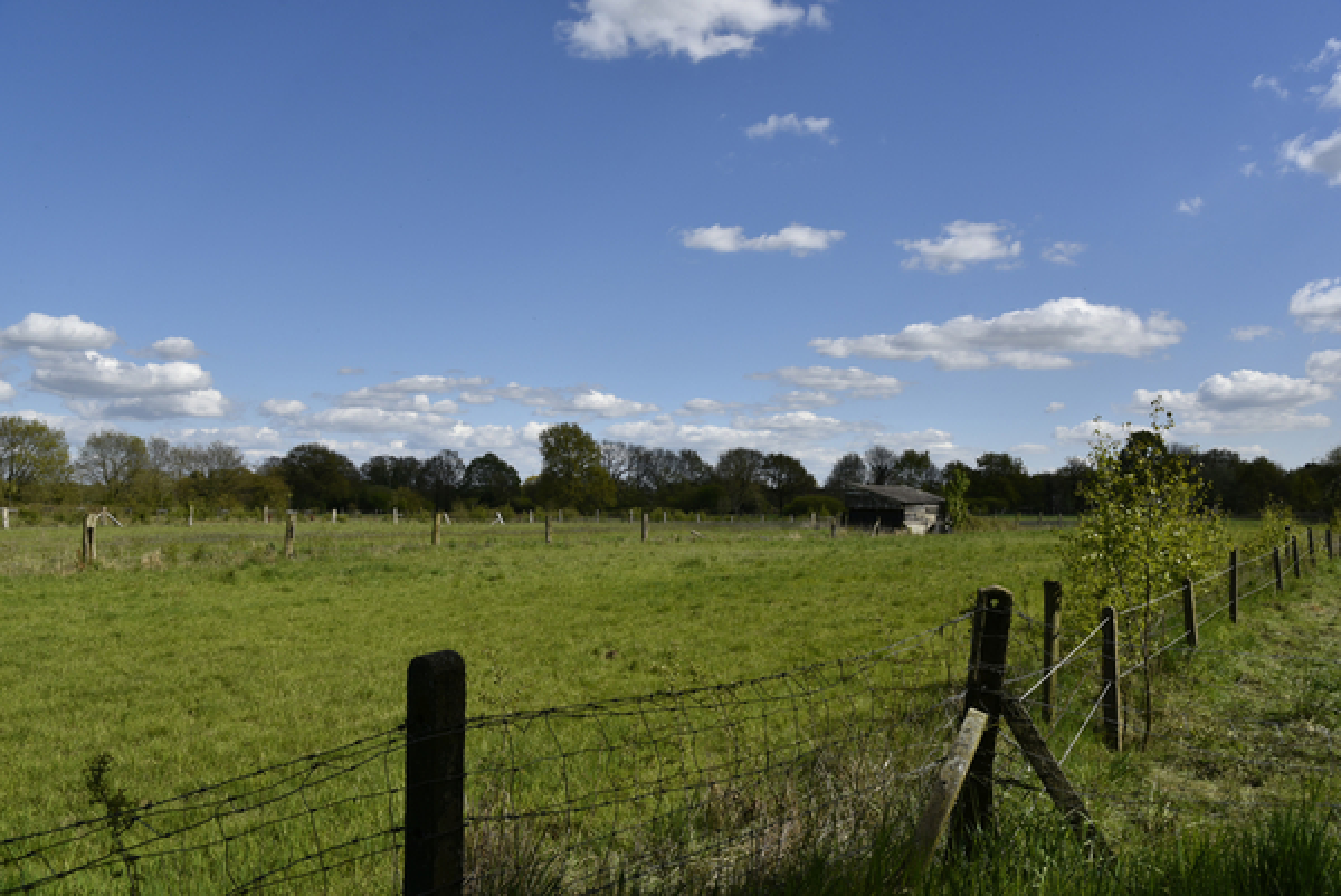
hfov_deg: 61.9
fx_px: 1118
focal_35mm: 30
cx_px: 670
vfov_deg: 43.7
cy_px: 448
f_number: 10
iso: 200
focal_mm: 30
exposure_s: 1/400
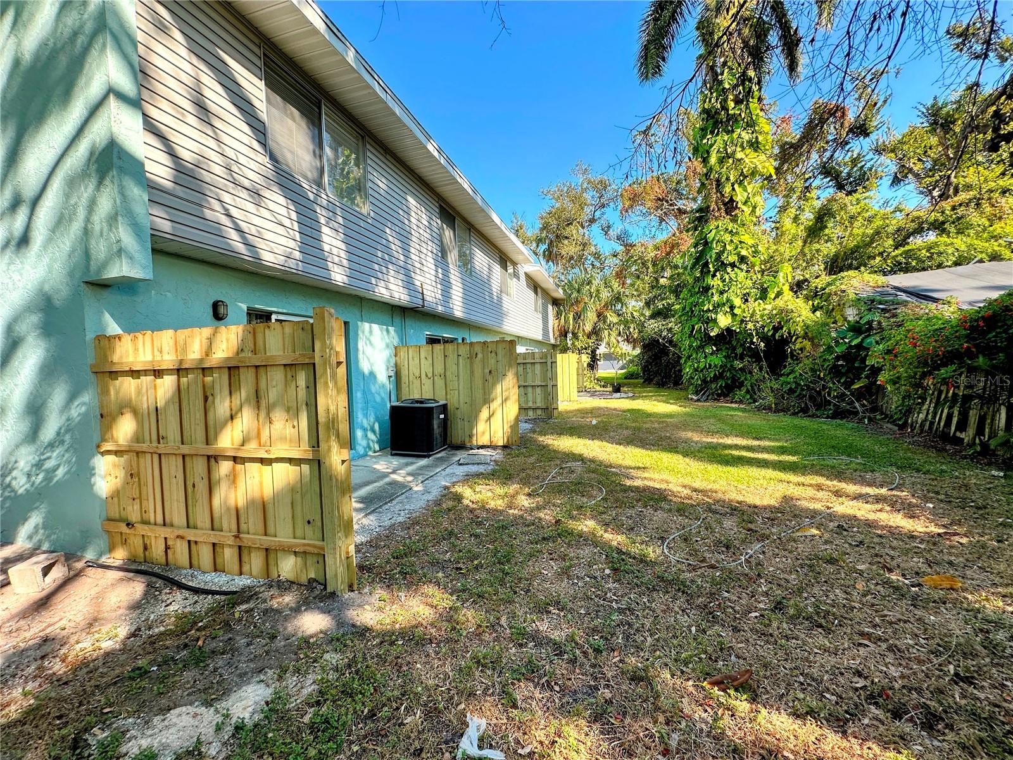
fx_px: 410
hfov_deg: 102.1
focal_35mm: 14
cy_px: 380
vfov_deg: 85.7
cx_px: 506
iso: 40
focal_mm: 2.22
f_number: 2.2
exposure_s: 1/518
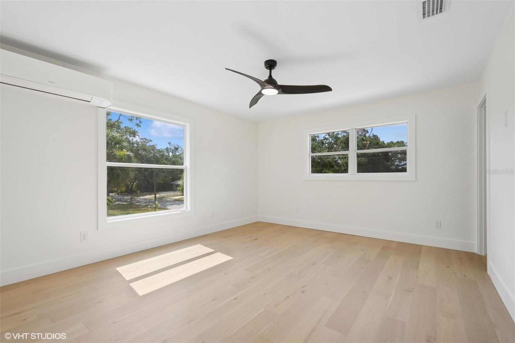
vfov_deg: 77.3
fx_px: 215
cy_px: 172
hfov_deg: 100.4
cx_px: 258
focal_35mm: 15
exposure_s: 1/60
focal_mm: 10
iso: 200
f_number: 8
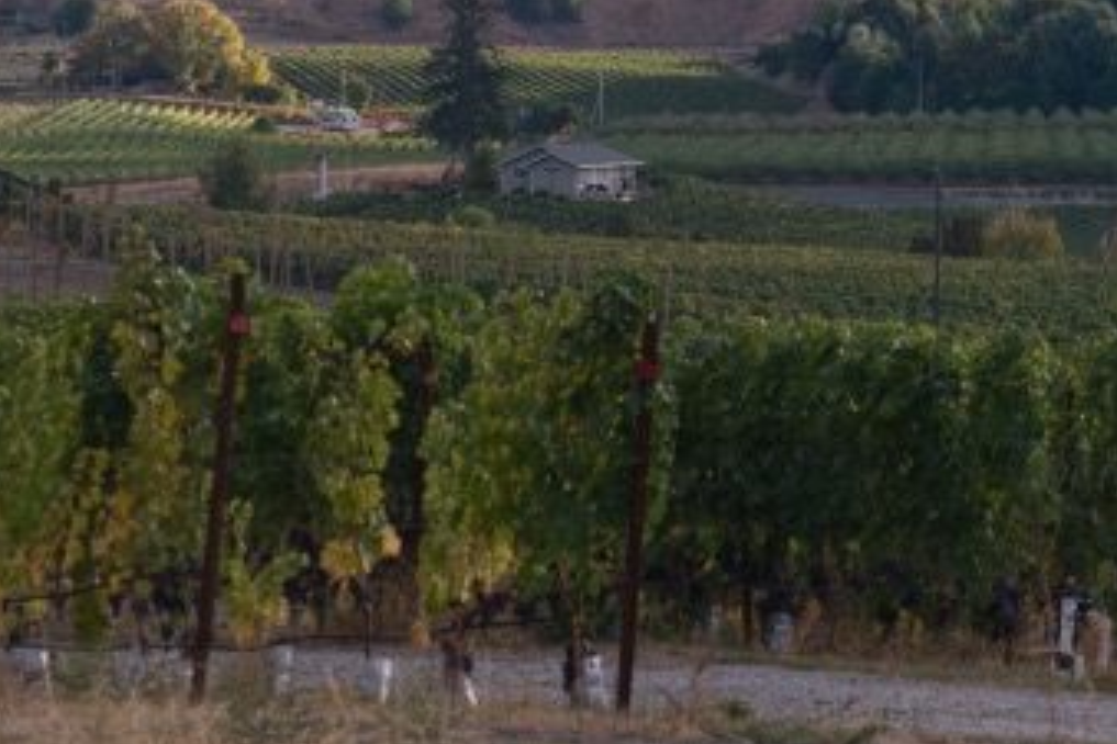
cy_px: 79
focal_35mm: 248
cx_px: 1120
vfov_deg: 5.5
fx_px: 7694
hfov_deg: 8.3
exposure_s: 1/170
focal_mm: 74.4
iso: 200
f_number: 5.6
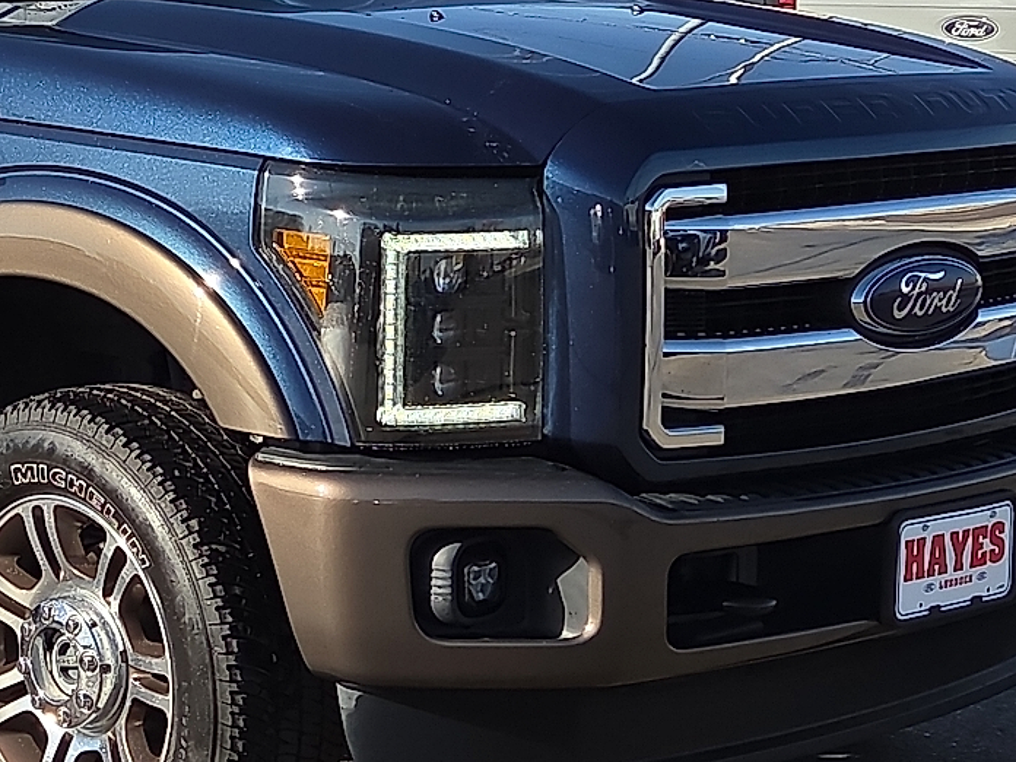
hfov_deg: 20.8
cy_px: 210
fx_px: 2700
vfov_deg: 16.0
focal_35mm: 92
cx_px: 76
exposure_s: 1/1429
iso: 25
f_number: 1.8
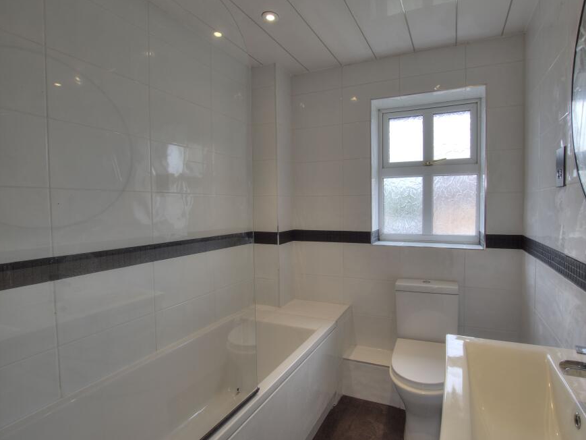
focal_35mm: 17
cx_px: 339
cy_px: 212
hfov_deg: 90.3
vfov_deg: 74.7
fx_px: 288
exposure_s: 1/25
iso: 400
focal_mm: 10
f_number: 8
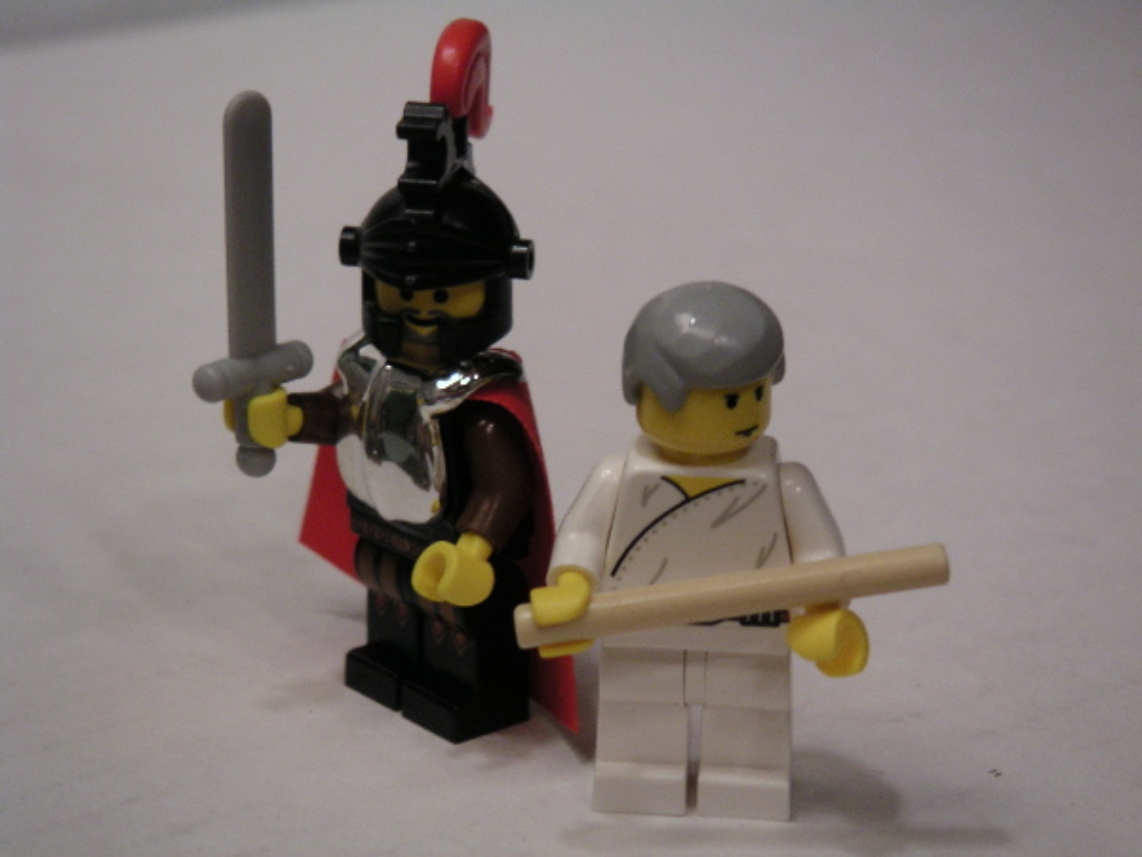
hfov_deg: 17.7
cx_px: 571
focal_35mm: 111
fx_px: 3662
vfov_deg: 13.3
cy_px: 428
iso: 100
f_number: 3.6
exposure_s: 1/20
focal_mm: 17.1
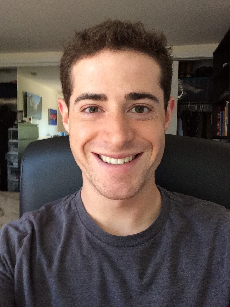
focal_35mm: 31
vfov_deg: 58.4
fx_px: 275
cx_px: 115
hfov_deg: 45.4
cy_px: 154
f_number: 2.4
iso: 200
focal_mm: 2.15
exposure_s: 1/30
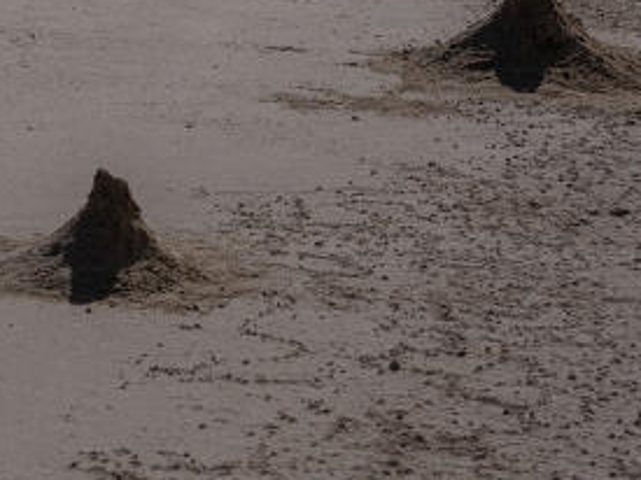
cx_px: -702
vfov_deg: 6.4
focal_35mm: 230
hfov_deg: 8.1
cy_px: -6
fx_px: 4257
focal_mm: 47
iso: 80
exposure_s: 1/5000
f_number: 4
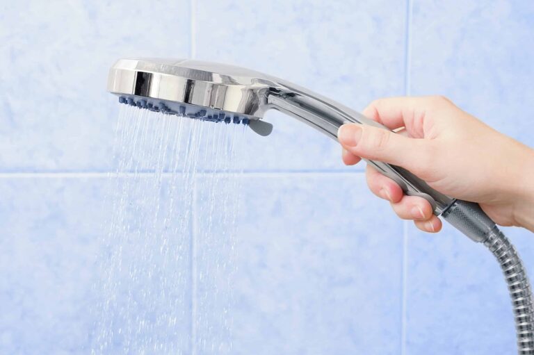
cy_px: 178
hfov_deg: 28.1
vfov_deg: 18.9
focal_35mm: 72
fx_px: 1067
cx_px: 267
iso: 200
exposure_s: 1/60
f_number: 5
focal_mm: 48
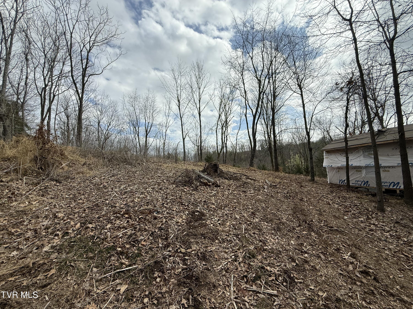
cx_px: 206
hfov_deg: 102.1
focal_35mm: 14
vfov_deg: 85.7
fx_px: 167
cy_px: 154
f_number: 2.2
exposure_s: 1/3460
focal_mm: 2.22
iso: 50
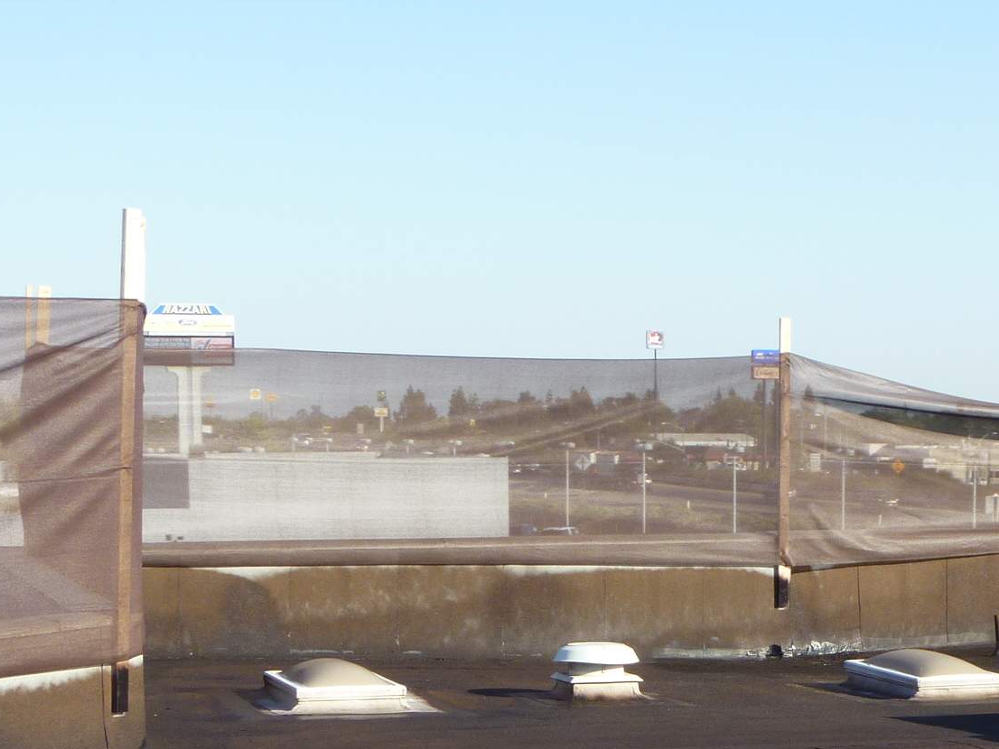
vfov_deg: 17.7
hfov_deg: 23.5
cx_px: 876
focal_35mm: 81
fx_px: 2338
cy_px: 767
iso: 80
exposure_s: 1/200
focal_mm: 6.3
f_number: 4.5
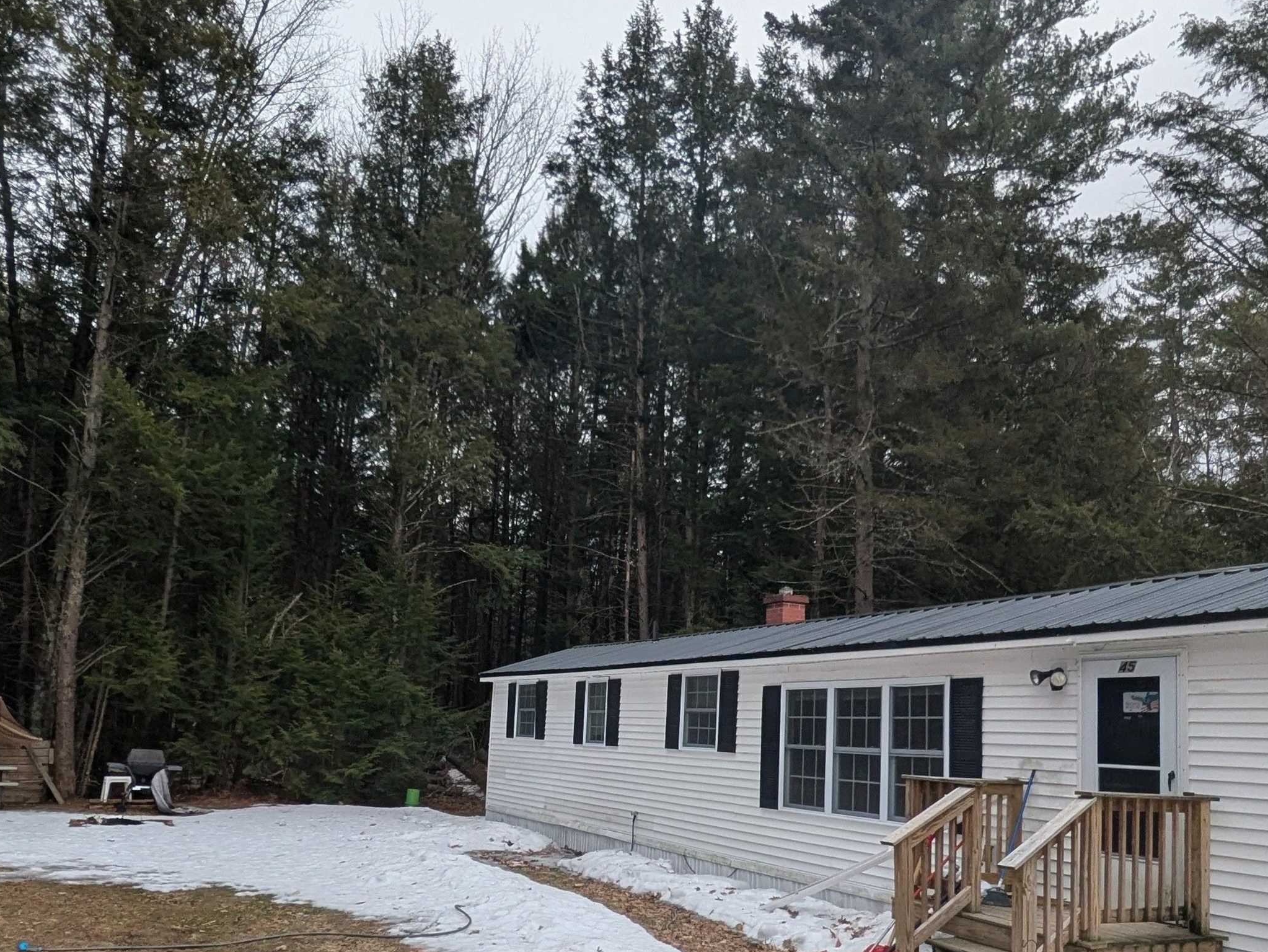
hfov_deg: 78.7
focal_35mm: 21
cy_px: 370
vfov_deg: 62.8
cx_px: 706
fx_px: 770
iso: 50
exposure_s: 1/1133
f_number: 2.2
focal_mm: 1.83
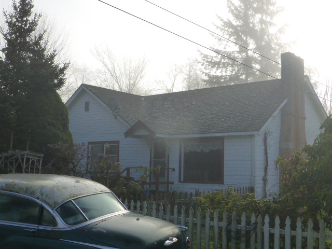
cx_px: 166
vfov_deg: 32.9
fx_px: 422
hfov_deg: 42.9
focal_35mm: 44
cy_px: 124
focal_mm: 7.9
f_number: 4.1
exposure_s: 1/800
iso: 160
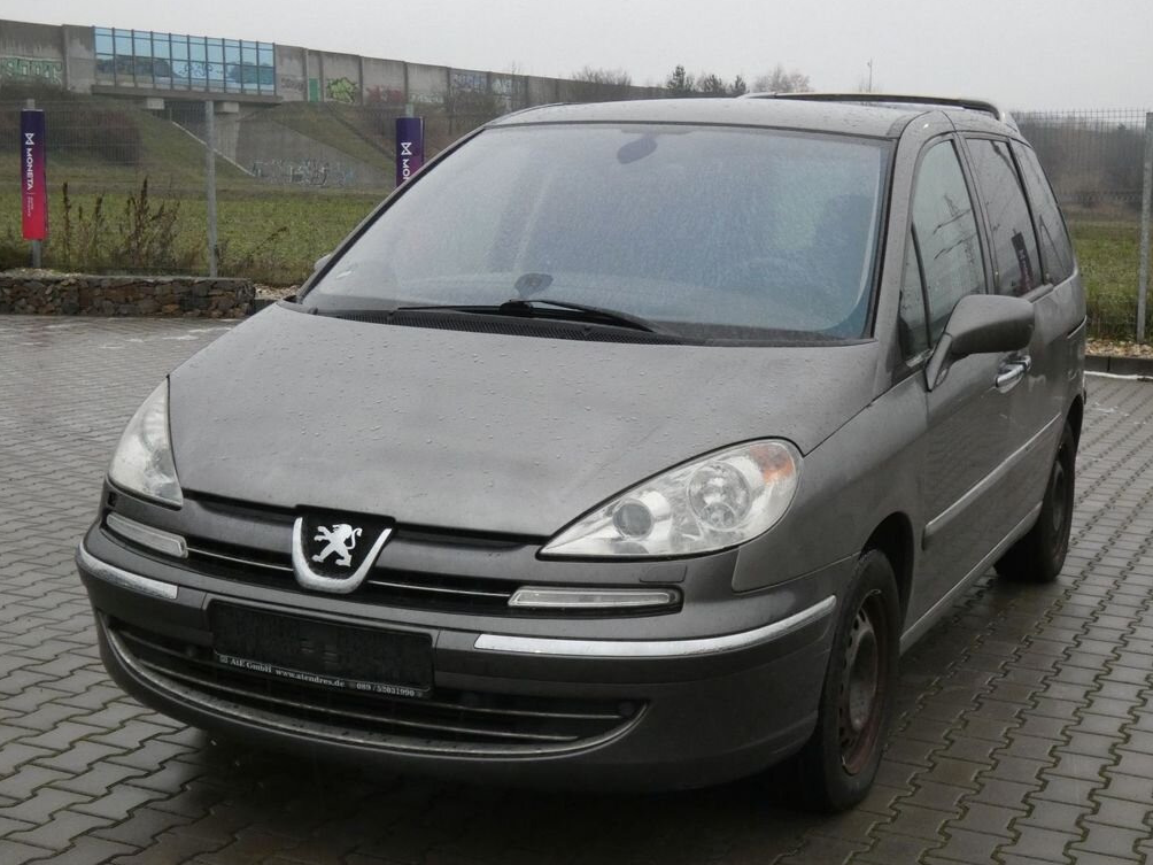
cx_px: 585
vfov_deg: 28.6
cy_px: 433
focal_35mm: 51
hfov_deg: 37.5
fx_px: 1699
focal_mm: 9
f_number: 5.6
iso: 500
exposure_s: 1/80
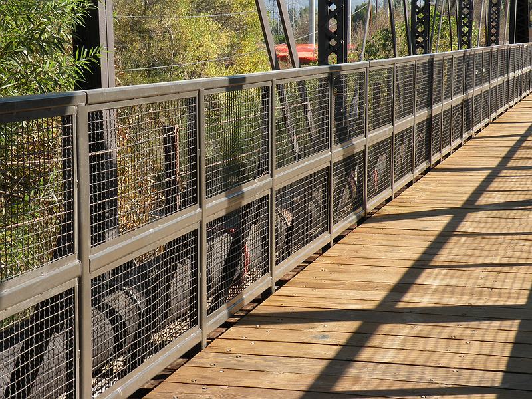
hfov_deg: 25.7
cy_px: 200
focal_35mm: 76
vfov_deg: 19.4
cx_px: 266
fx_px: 1168
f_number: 5.6
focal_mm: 13.4
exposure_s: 1/155
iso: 64
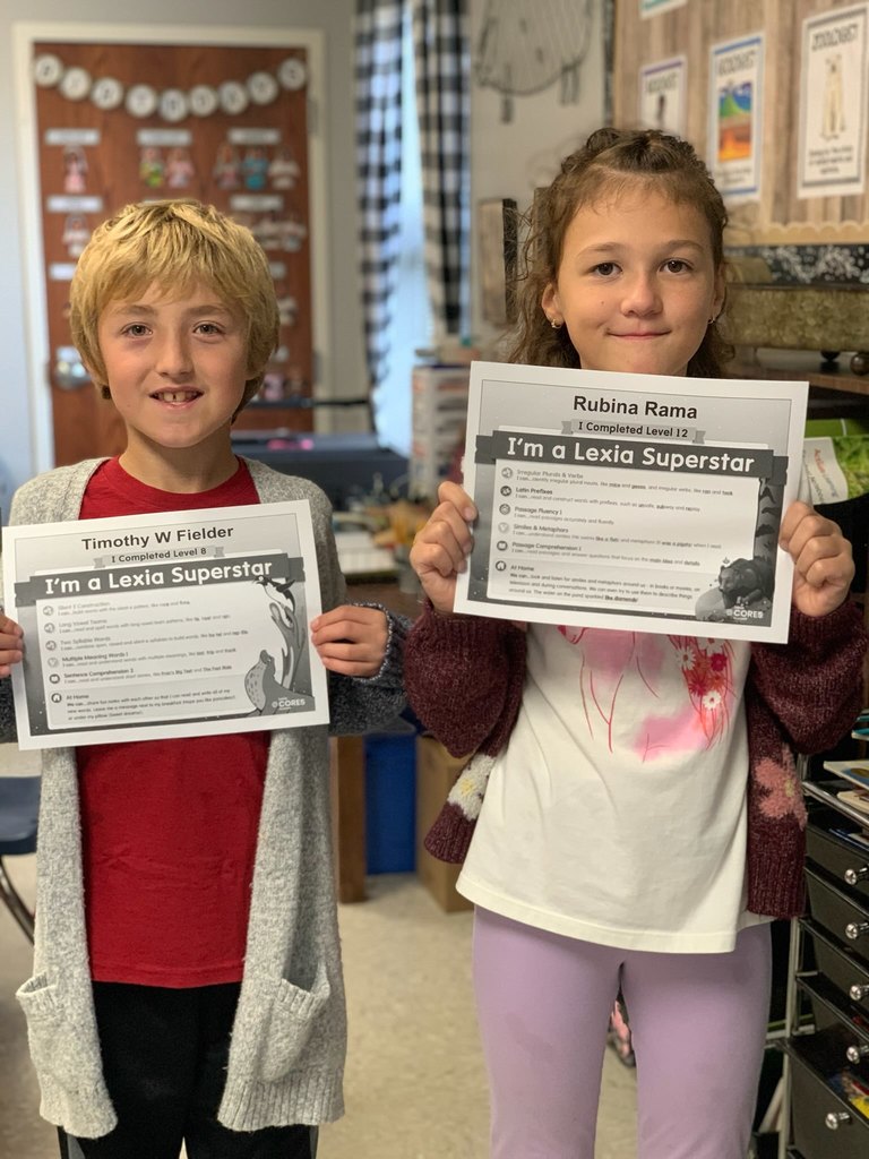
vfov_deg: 36.8
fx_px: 1741
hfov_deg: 28.0
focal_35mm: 52
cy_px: 580
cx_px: 434
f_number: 2.4
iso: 200
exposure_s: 1/60
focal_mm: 6
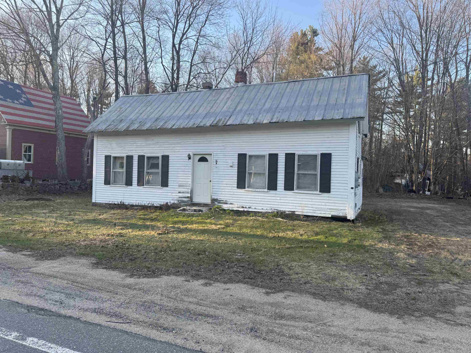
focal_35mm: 24
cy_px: 176
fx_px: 327
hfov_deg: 71.6
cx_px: 236
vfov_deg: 56.8
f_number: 1.78
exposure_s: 1/539
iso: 80
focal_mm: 6.76
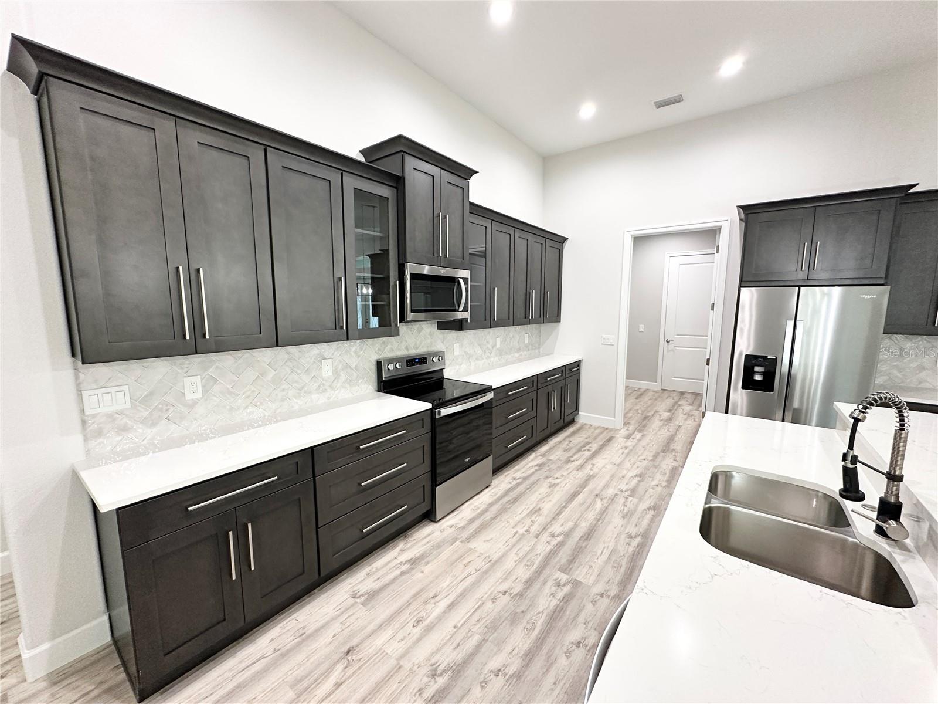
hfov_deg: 102.1
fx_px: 379
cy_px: 352
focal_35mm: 14
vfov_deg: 85.7
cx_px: 469
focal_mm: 2.22
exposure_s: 1/120
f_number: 2.2
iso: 250
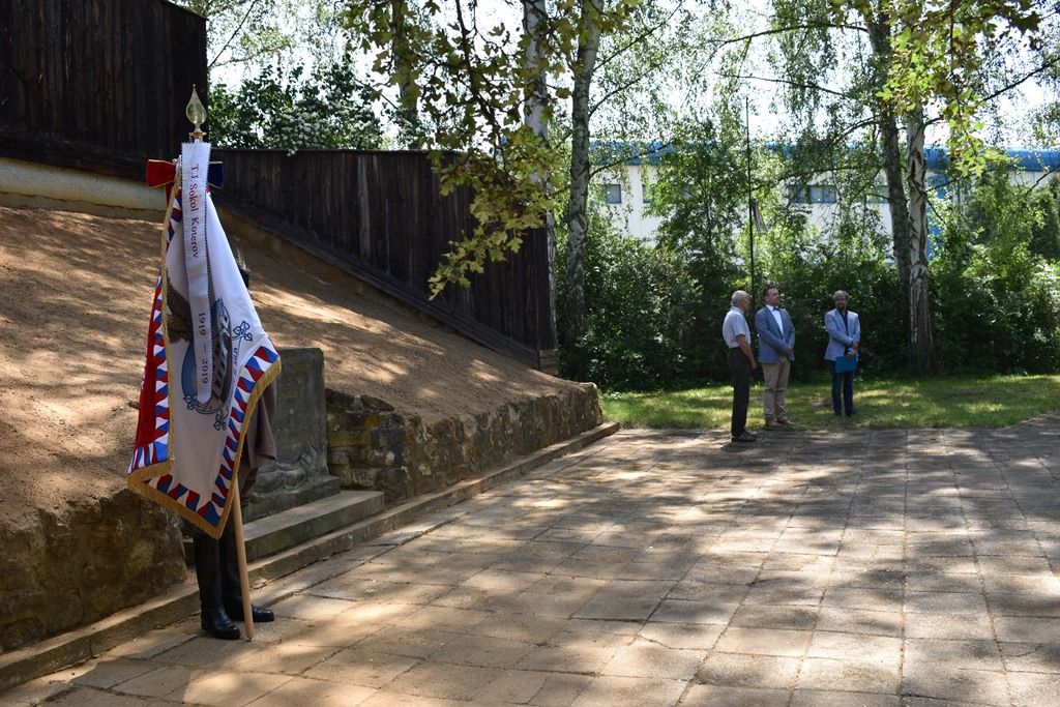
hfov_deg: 55.1
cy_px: 354
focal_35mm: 34
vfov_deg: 38.4
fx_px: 1016
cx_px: 530
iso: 100
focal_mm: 23
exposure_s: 1/125
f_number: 5.6
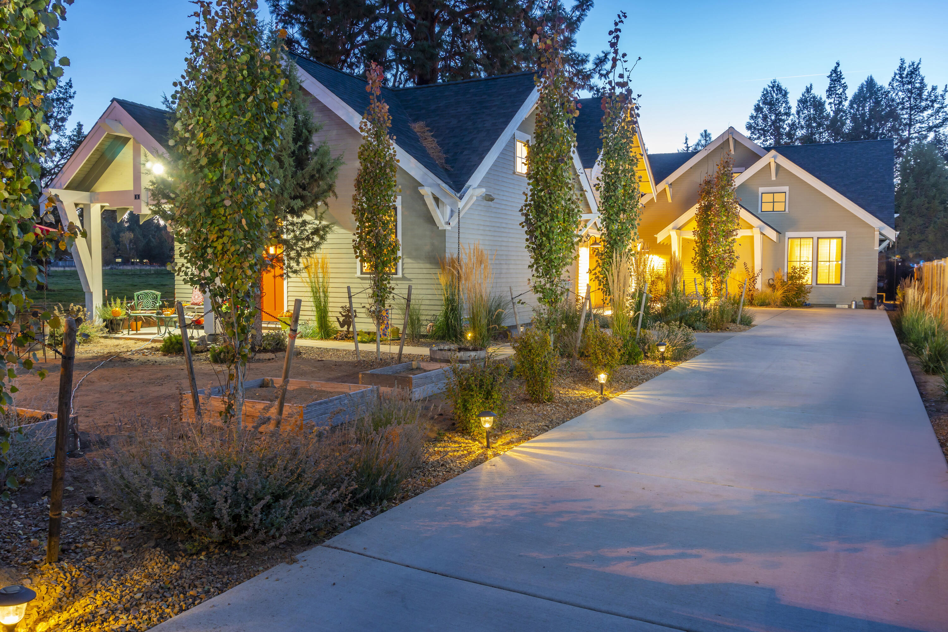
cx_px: 474
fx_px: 790
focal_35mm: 30
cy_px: 316
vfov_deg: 43.6
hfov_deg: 61.9
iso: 200
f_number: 8
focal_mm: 20
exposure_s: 20
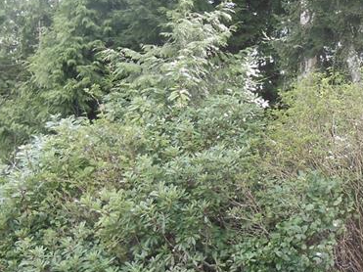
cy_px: 119
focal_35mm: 69
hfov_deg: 26.7
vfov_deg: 21.3
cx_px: 360
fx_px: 723
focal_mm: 4.5
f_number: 3.5
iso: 125
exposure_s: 1/125
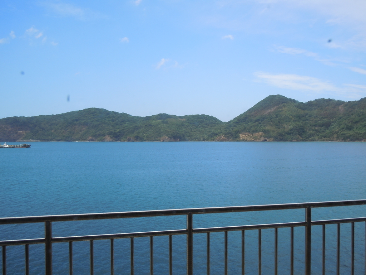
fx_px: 349
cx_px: 183
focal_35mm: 33
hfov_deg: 55.4
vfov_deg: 42.9
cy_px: 138
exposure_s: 1/500
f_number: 4
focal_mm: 5.9
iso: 100
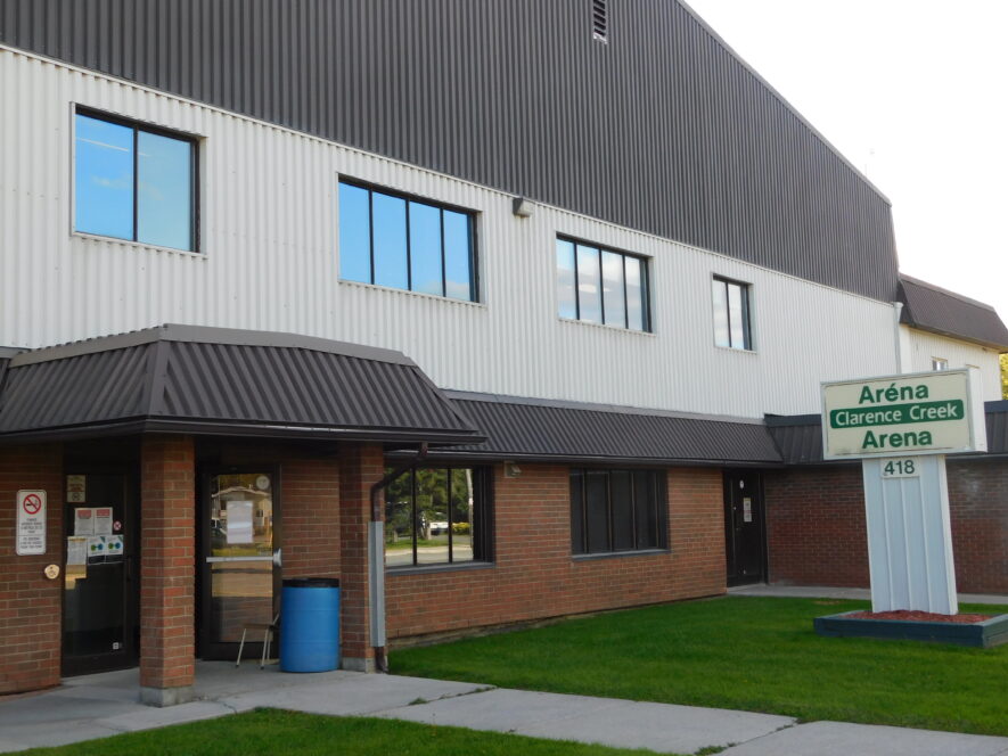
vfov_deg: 32.2
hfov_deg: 42.1
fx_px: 1311
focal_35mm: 45
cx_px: 504
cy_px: 378
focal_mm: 8
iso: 125
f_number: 3.7
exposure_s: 1/200
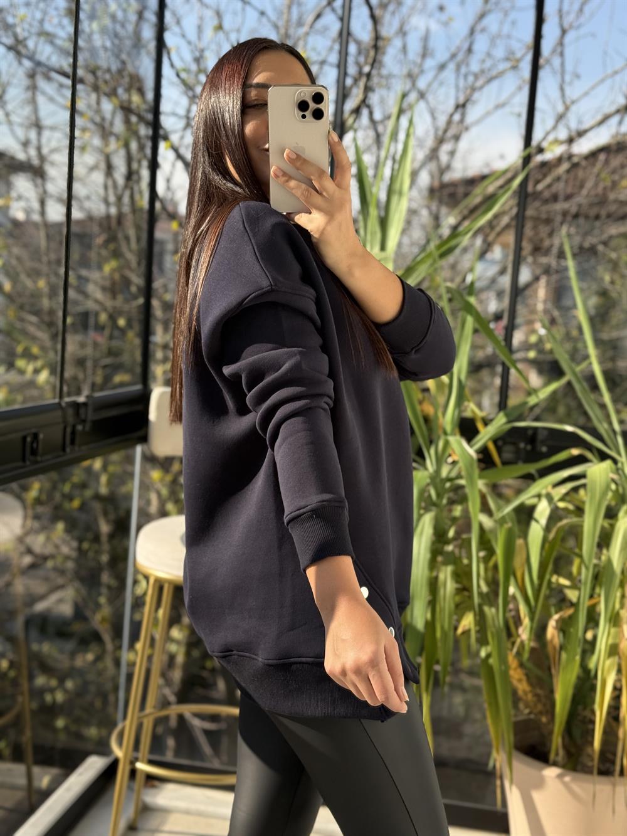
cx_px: 314
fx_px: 1159
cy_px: 418
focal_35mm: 48
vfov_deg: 39.7
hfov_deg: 30.3
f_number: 1.78
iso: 80
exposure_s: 1/1055
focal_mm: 6.76
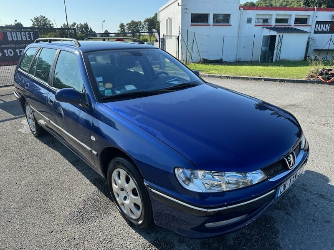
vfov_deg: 56.8
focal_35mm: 24
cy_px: 125
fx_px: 232
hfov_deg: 71.6
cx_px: 167
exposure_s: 1/1751
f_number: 1.78
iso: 80
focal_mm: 6.86
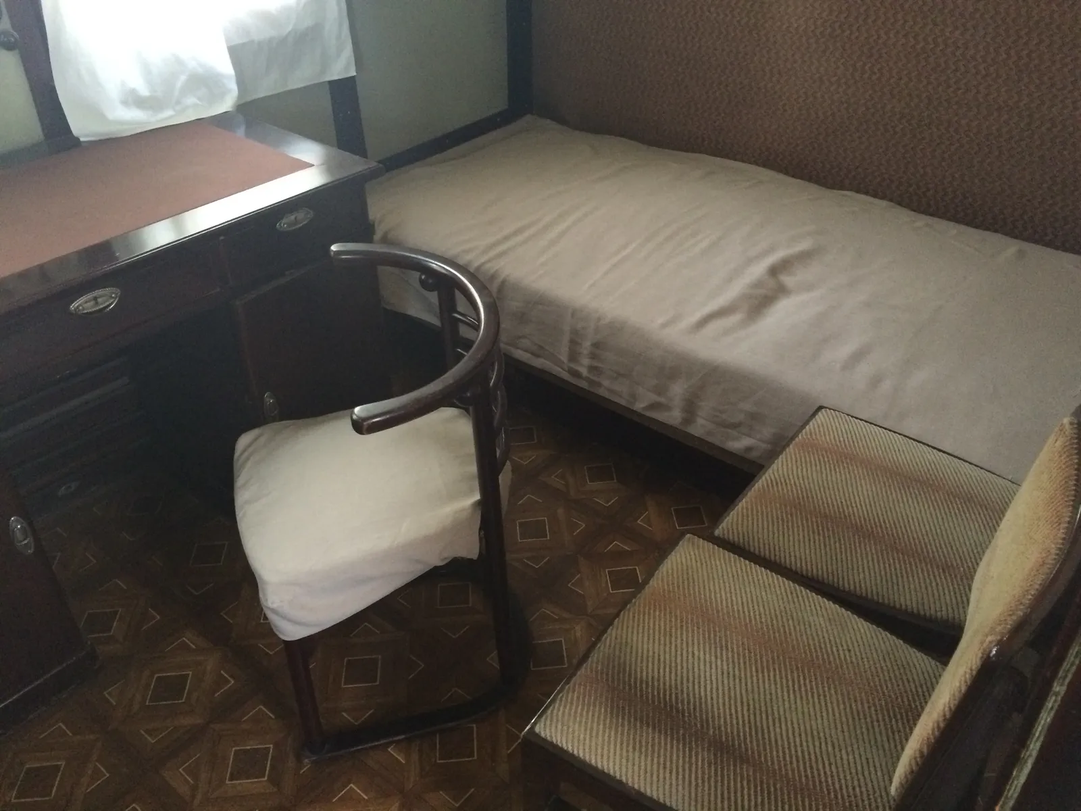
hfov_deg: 61.7
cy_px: 406
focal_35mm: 29
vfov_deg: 48.2
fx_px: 906
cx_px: 540
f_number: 2.2
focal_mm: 4.15
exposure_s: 1/15
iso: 320
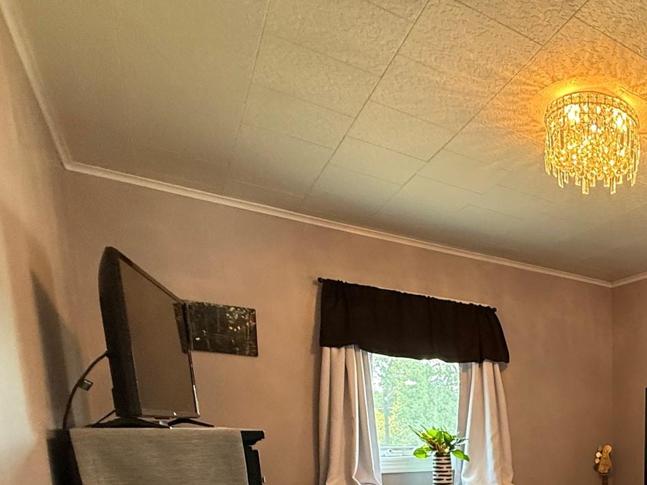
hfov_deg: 49.4
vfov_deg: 39.6
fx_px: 561
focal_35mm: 30
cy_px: 514
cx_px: 641
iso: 320
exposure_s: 1/60
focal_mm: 2.22
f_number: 2.2
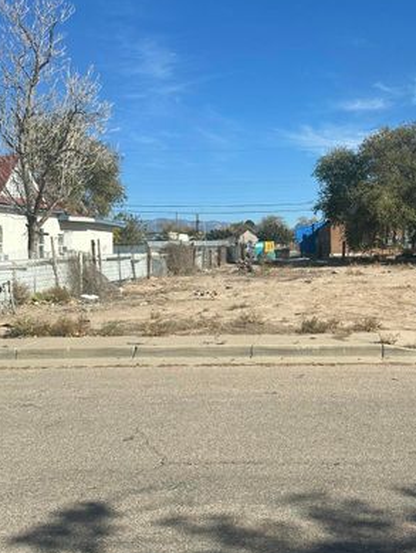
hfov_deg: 34.8
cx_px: 281
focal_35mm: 41
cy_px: 273
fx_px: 656
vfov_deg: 45.7
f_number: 1.78
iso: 80
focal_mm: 6.86
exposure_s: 1/5000
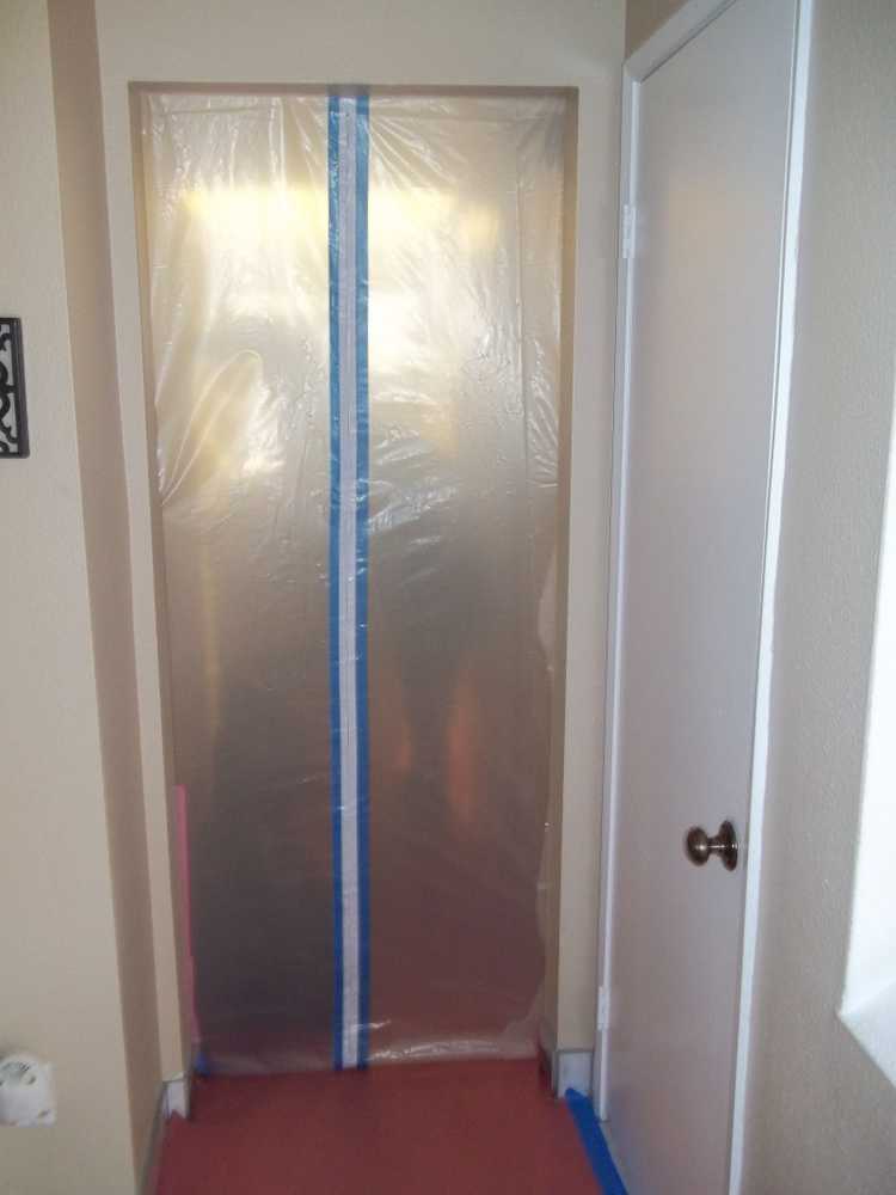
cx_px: 448
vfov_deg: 56.8
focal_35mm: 32
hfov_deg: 44.2
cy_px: 598
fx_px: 1104
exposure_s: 1/40
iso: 160
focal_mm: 5.7
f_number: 2.9
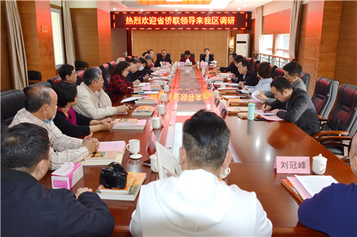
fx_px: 327
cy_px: 118
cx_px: 178
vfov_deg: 39.8
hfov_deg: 57.3
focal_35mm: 33
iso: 1600
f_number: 5.6
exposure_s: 1/100
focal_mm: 22
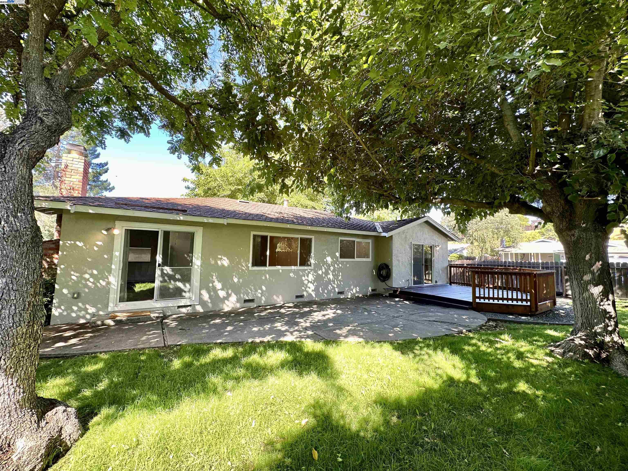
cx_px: 314
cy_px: 236
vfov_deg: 85.7
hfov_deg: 102.1
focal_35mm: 14
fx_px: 254
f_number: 2.2
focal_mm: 2.22
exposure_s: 1/108
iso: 40
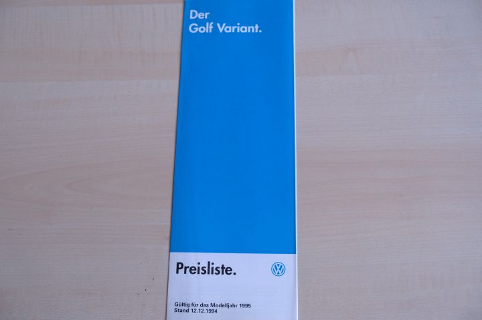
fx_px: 535
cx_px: 241
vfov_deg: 33.4
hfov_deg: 48.5
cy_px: 160
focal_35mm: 40
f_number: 3.2
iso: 500
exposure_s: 1/60
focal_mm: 26.5
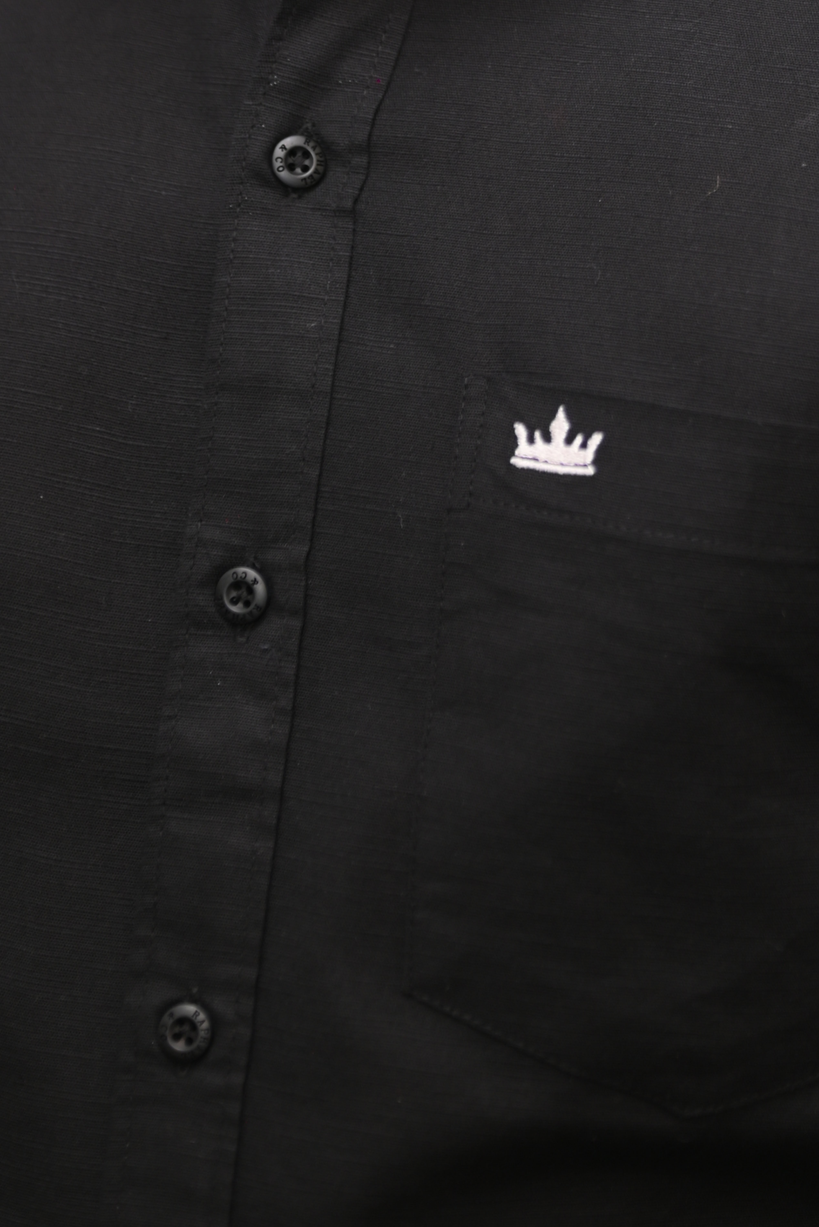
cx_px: 410
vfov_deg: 39.6
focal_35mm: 50
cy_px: 614
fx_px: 1705
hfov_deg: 27.0
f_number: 2
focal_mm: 50
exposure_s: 1/200
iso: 160
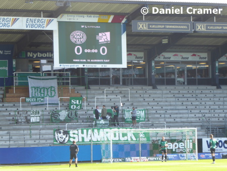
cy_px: 86
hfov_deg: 11.5
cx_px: 114
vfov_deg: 8.6
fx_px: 1129
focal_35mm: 172
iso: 125
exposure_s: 1/80
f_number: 5.6
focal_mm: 30.9
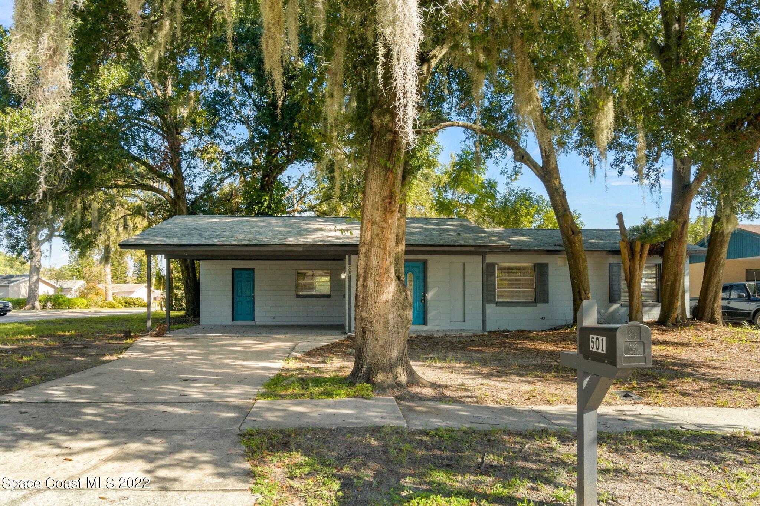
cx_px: 380
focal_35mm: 24
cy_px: 253
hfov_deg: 73.7
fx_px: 507
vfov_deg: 53.1
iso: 320
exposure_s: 1/125
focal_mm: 16
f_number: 5.6
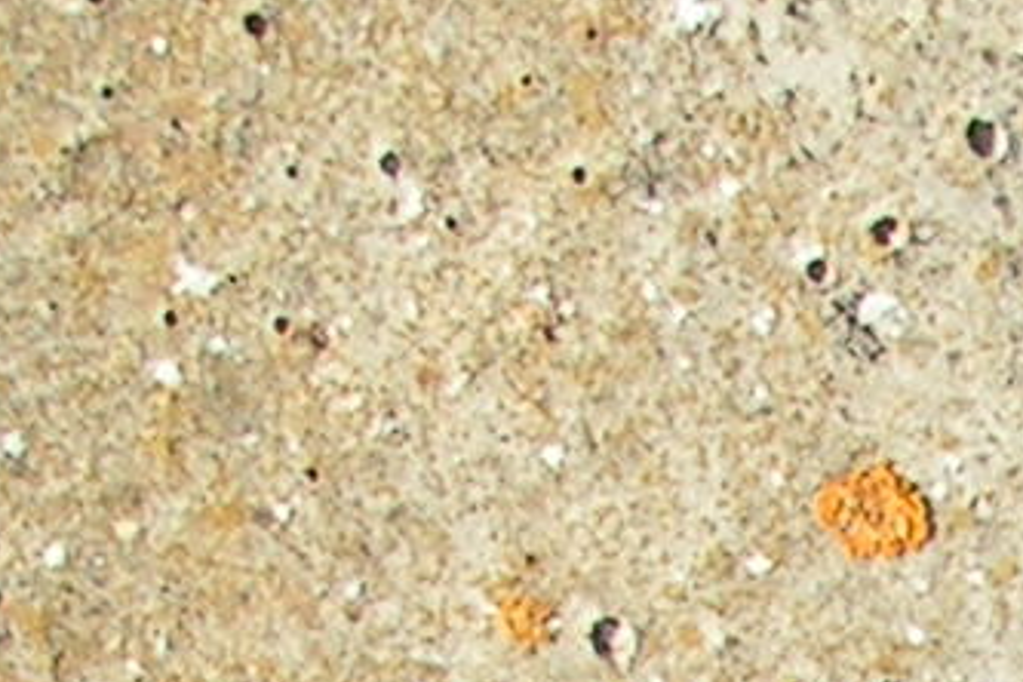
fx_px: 8183
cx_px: 2319
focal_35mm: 288
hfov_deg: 6.8
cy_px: 2276
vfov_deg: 4.5
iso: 50
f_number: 5
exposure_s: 1/125
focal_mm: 6.9
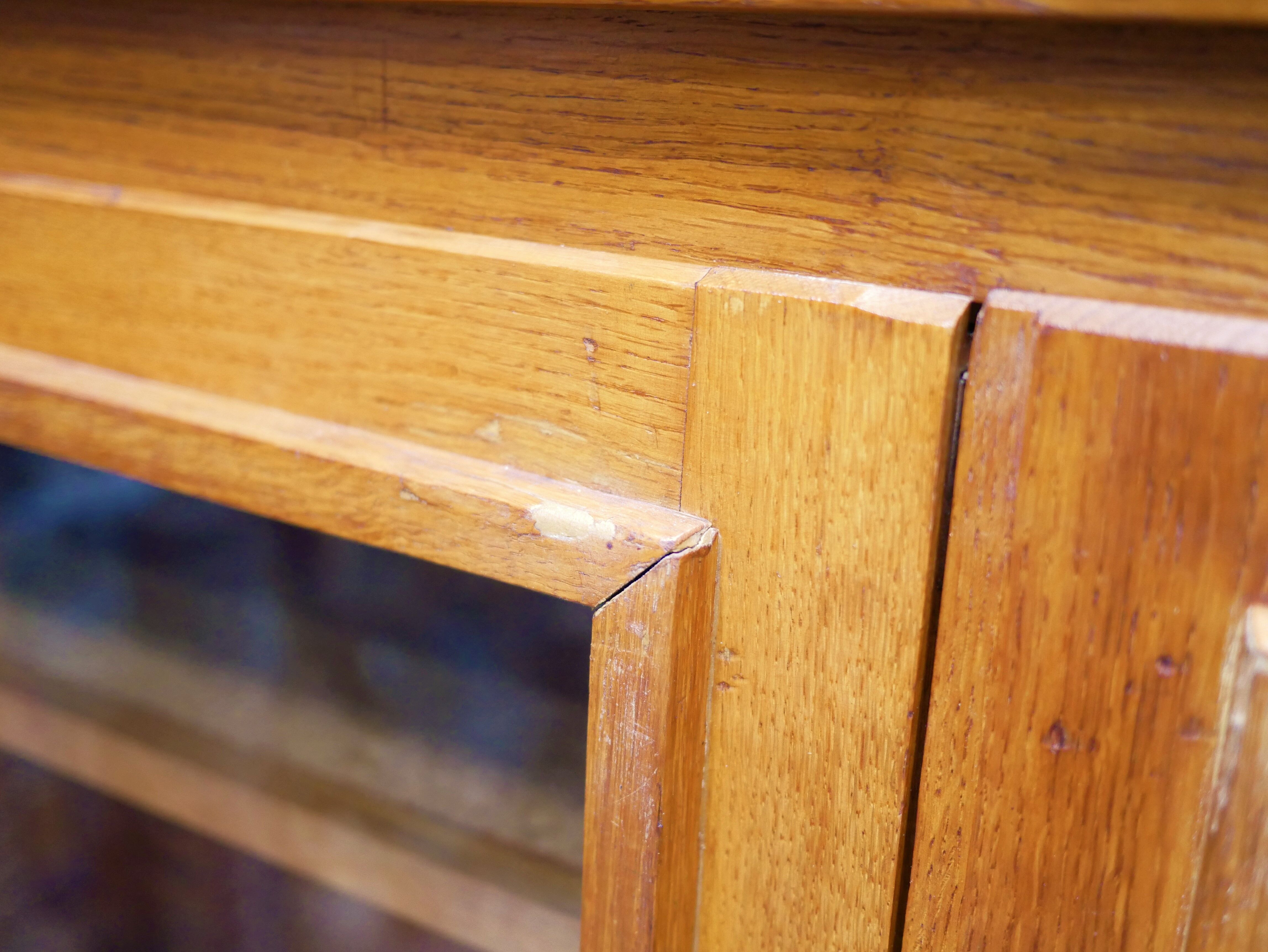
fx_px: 1466
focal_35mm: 40
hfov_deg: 46.8
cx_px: 634
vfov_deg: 36.0
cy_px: 476
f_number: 1.7
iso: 1600
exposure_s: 1/60
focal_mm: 20
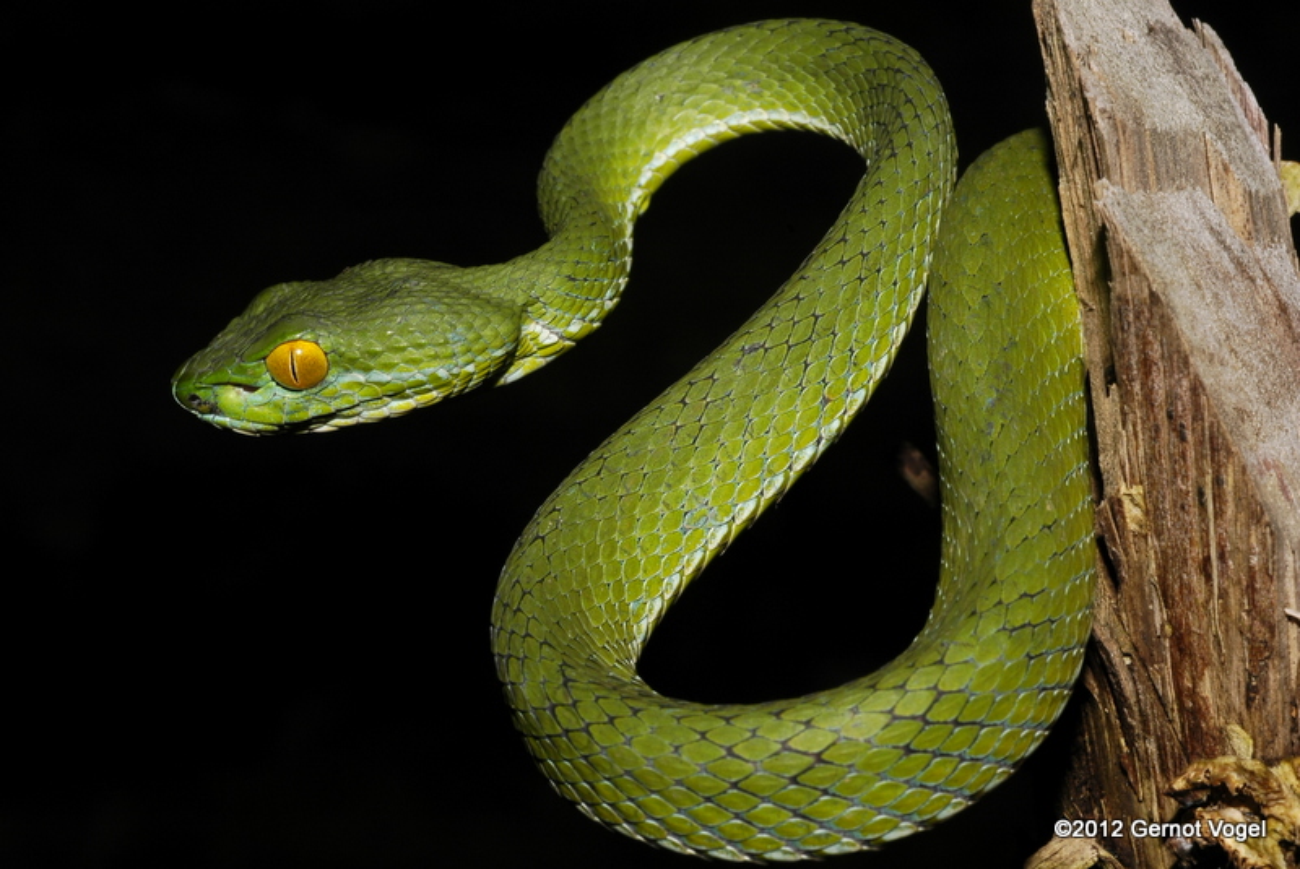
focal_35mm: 90
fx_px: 3253
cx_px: 650
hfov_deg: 22.6
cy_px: 434
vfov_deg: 15.2
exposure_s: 1/125
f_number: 29
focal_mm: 60
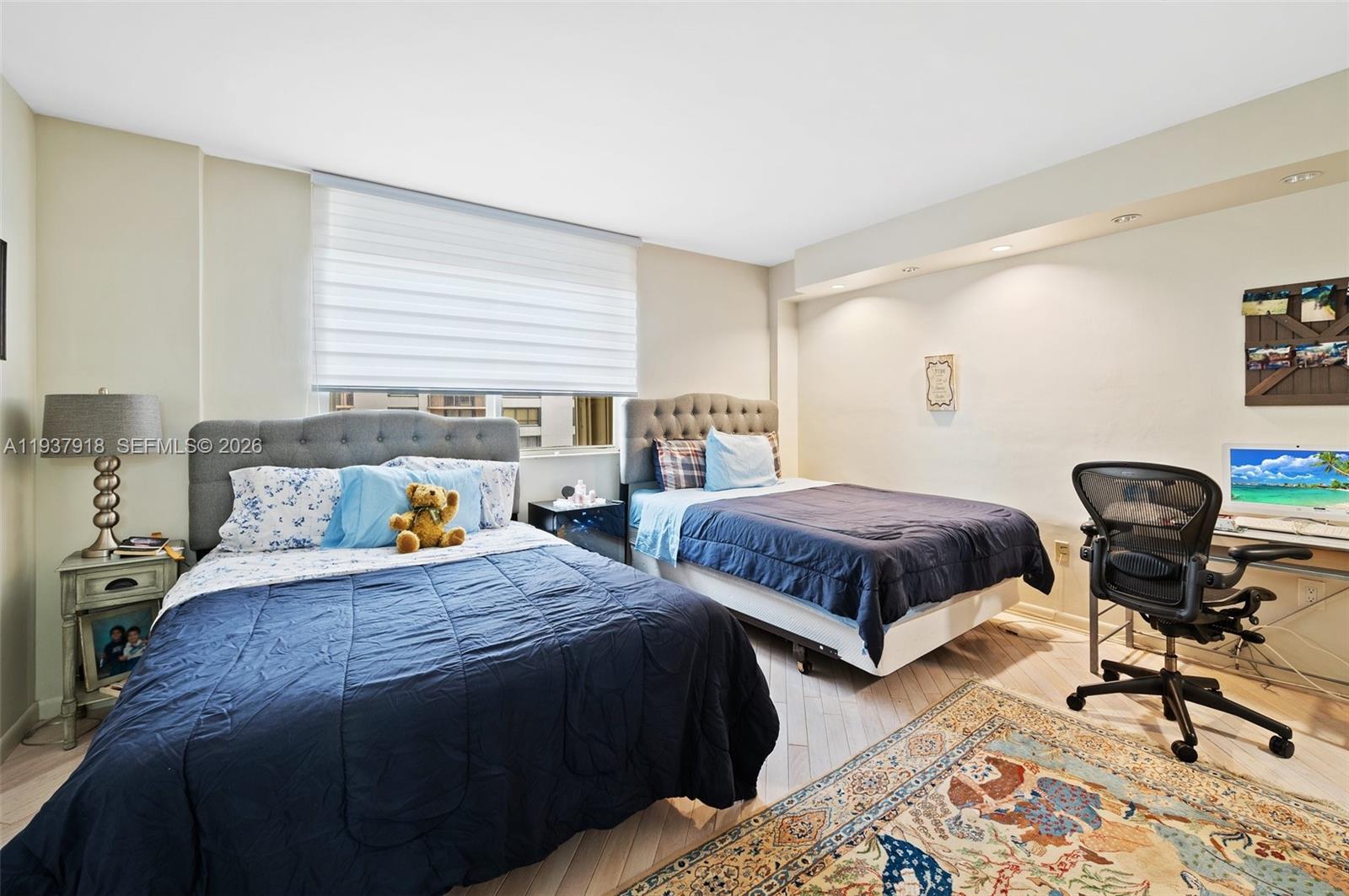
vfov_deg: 81.1
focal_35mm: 14
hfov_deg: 104.3
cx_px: 674
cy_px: 448
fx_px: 524
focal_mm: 14
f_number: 8
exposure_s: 1.3
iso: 200
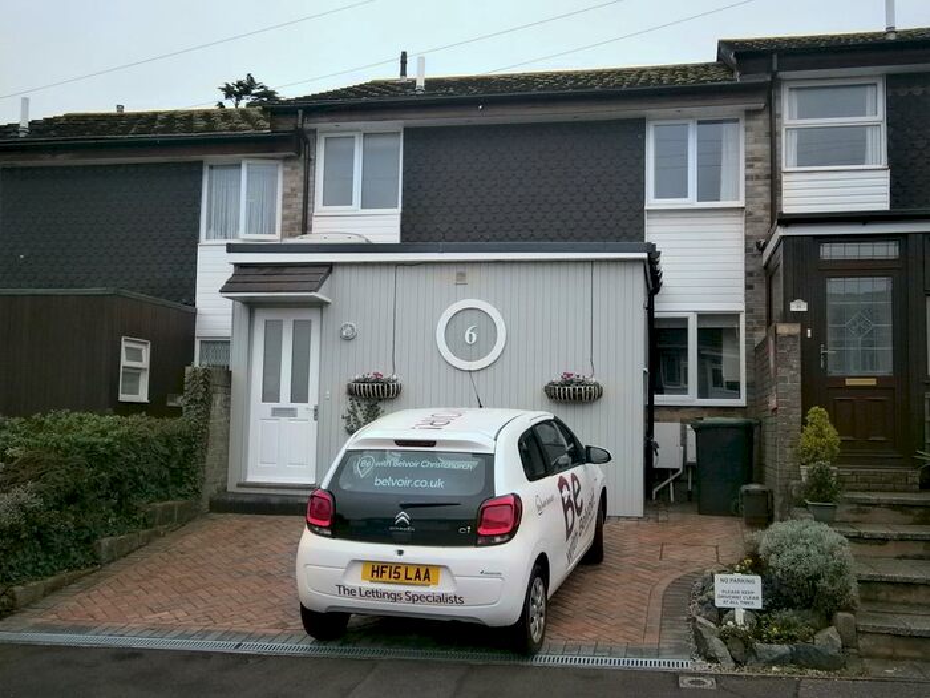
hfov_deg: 51.4
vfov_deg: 39.7
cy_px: 349
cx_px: 465
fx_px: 967
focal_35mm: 36
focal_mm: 6.4
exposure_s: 1/60
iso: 80
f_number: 3.1
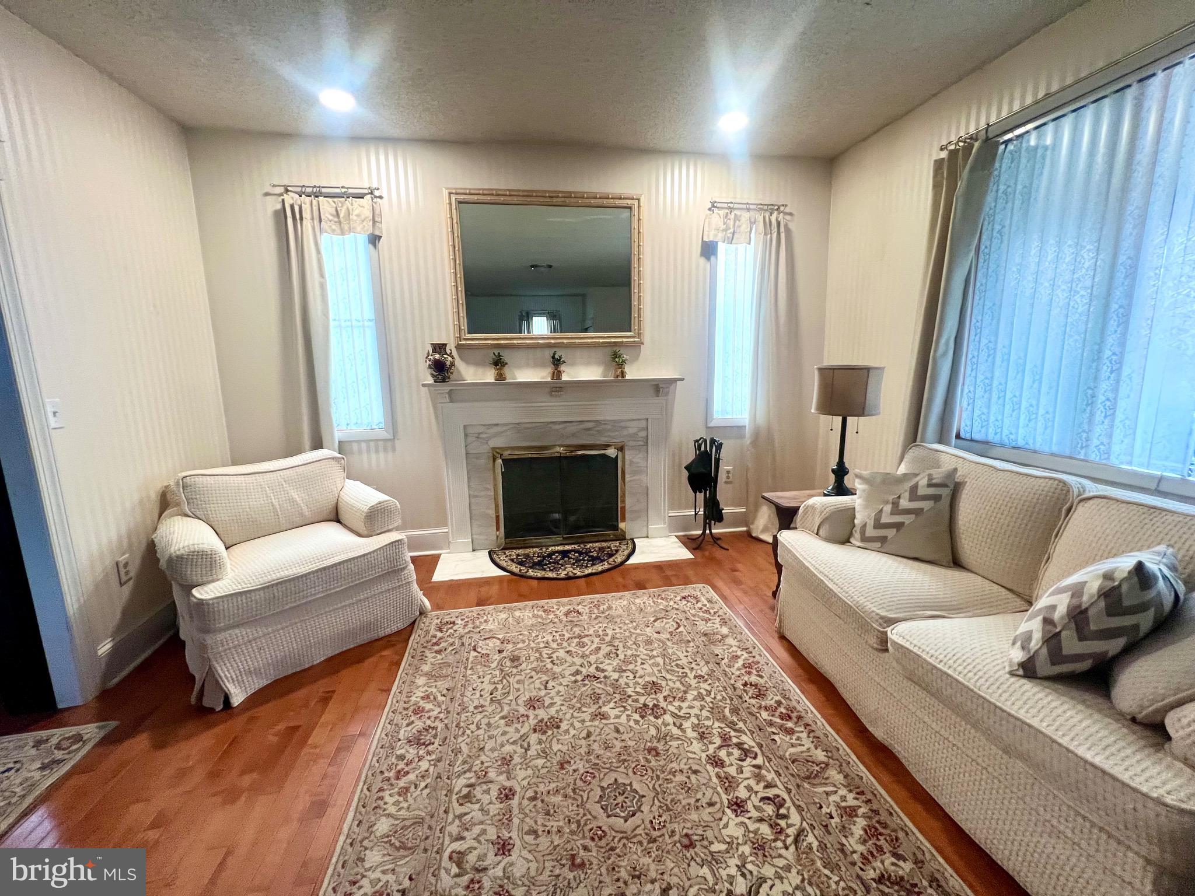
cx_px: 598
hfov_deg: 106.2
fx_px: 449
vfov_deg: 89.9
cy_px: 448
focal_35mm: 13
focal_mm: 1.57
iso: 200
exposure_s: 1/60
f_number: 1.8
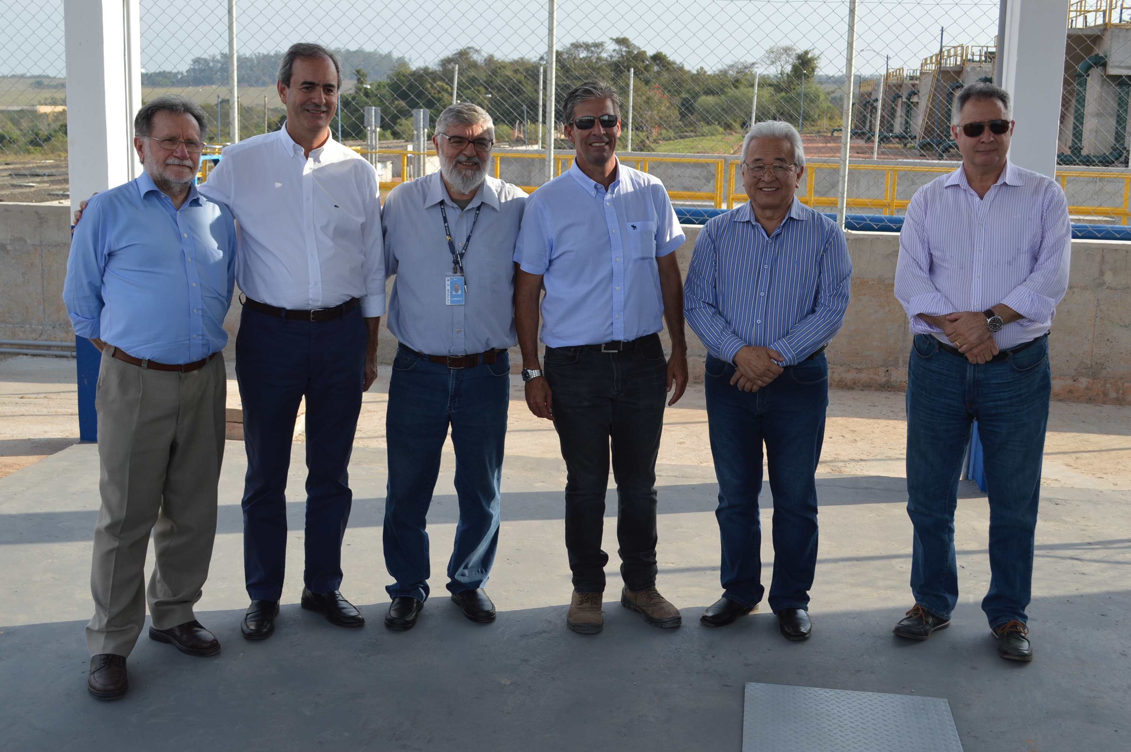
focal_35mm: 42
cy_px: 376
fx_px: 1318
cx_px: 566
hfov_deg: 46.4
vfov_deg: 31.8
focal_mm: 28
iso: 100
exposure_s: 1/160
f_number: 6.3
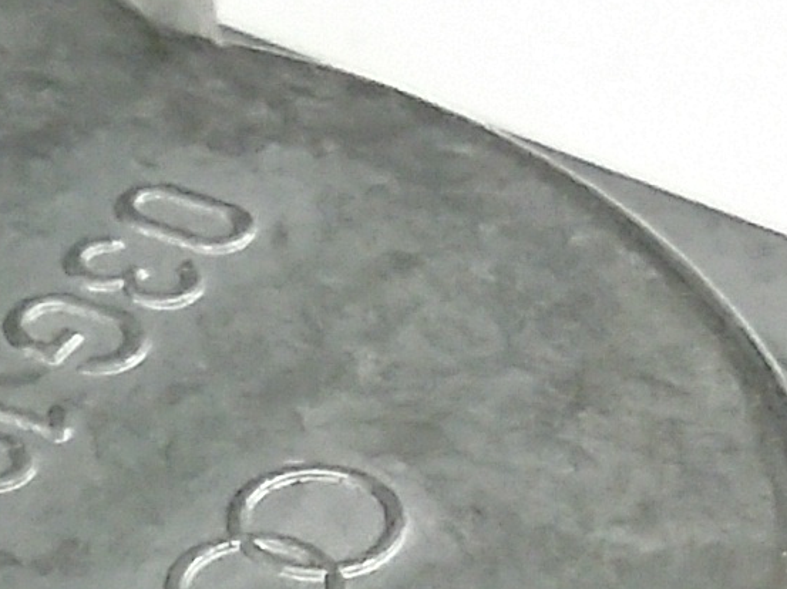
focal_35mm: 189
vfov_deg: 7.6
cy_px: 1046
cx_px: -107
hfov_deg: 10.3
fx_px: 4294
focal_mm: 3.4
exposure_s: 1/15
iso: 320
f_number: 2.4
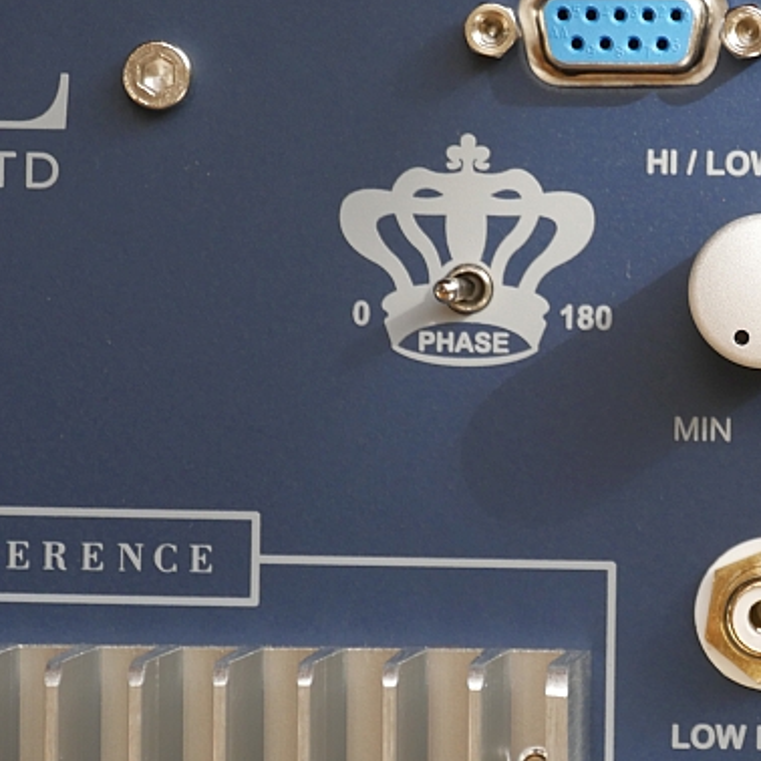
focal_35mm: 363
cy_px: 343
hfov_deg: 4.8
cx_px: 729
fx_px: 9029
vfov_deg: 4.8
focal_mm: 97
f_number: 5.4
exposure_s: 1/250
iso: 640
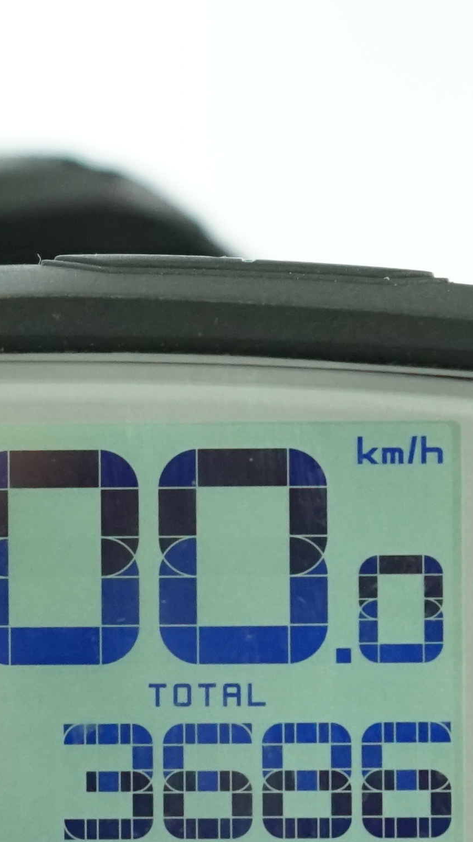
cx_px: 228
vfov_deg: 11.1
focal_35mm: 194
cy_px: 555
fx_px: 4328
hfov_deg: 6.3
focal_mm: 47
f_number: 4.5
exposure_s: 1/200
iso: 1600
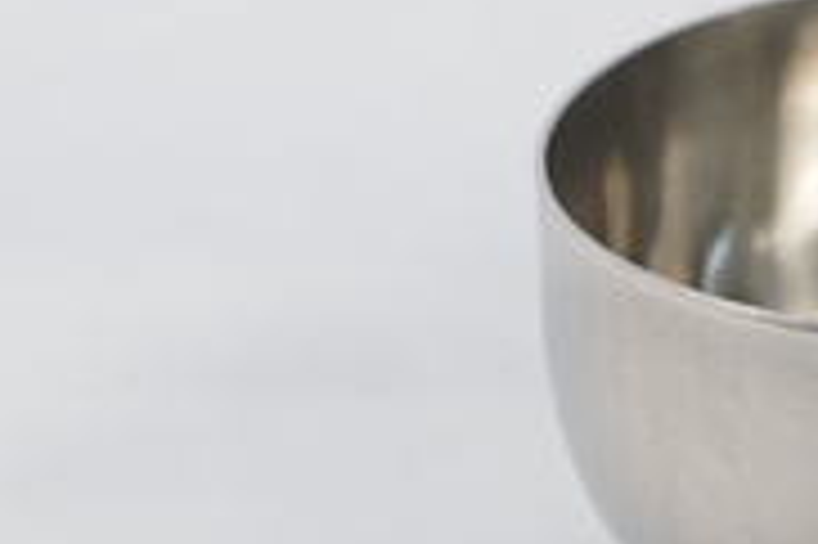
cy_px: 2
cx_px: 1524
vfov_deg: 5.0
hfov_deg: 7.3
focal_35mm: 275
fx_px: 6243
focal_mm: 50
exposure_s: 1/100
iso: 500
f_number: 8
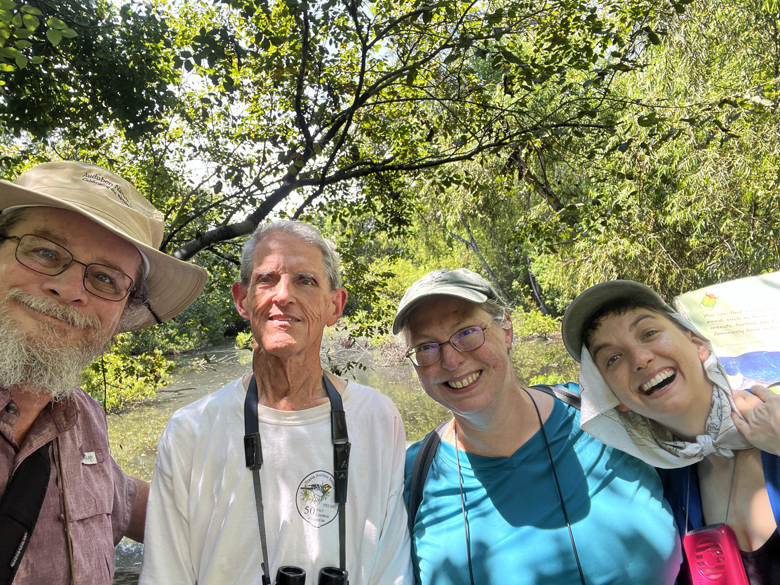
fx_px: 541
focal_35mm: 24
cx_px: 375
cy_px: 291
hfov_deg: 71.6
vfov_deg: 56.8
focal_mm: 2.71
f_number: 2.2
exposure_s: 1/121
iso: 64
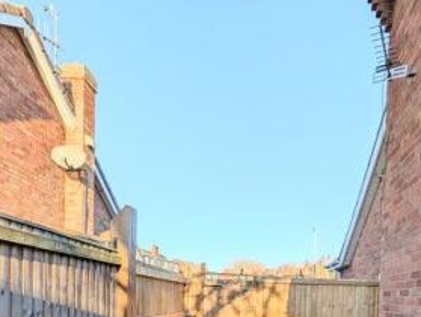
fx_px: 304
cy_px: 303
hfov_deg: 68.3
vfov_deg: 47.5
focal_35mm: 25
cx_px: 262
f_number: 1.7
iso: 52
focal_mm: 2.02
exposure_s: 1/1773
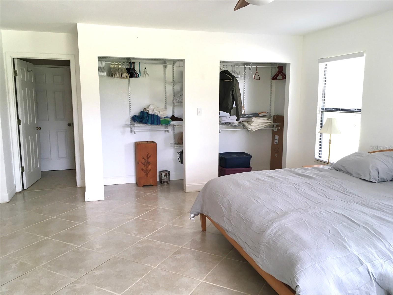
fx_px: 329
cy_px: 148
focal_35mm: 29
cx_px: 196
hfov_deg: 61.7
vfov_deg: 48.2
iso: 32
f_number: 2.2
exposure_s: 1/30
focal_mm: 4.15
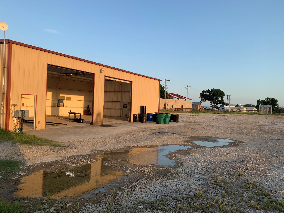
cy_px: 106
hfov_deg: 67.3
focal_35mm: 26
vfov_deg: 53.1
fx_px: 213
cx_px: 142
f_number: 1.8
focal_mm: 4.25
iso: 25
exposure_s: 1/564
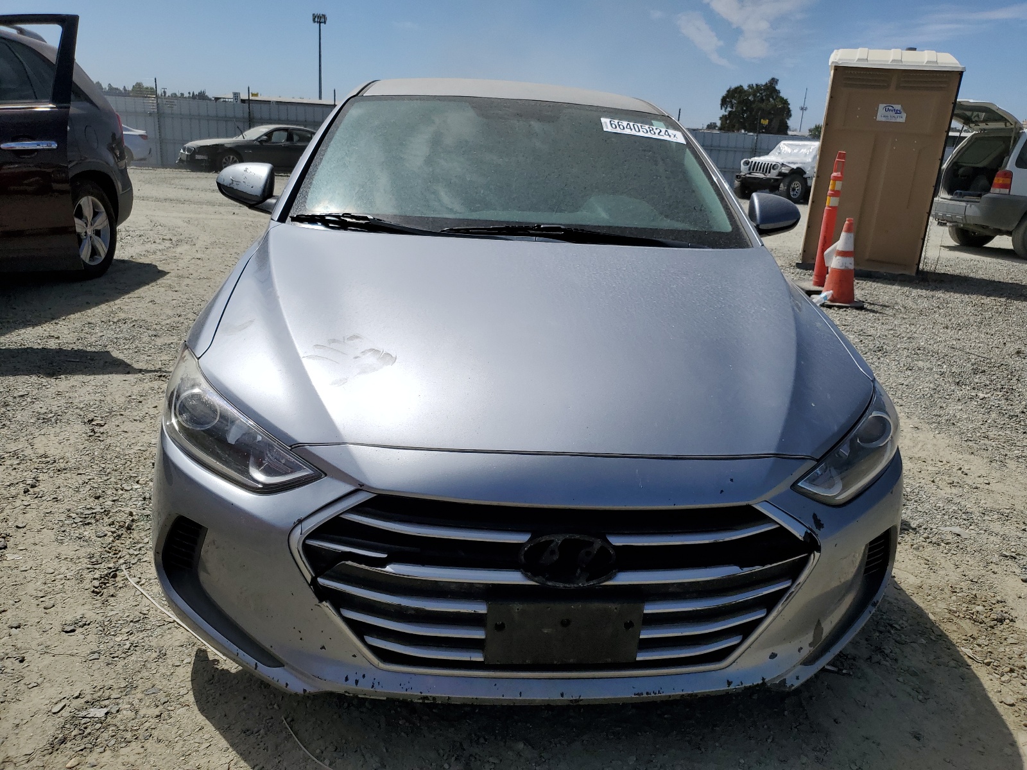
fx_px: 771
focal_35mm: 26
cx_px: 514
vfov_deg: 53.1
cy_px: 385
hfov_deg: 67.3
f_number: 1.5
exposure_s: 1/10000
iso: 52
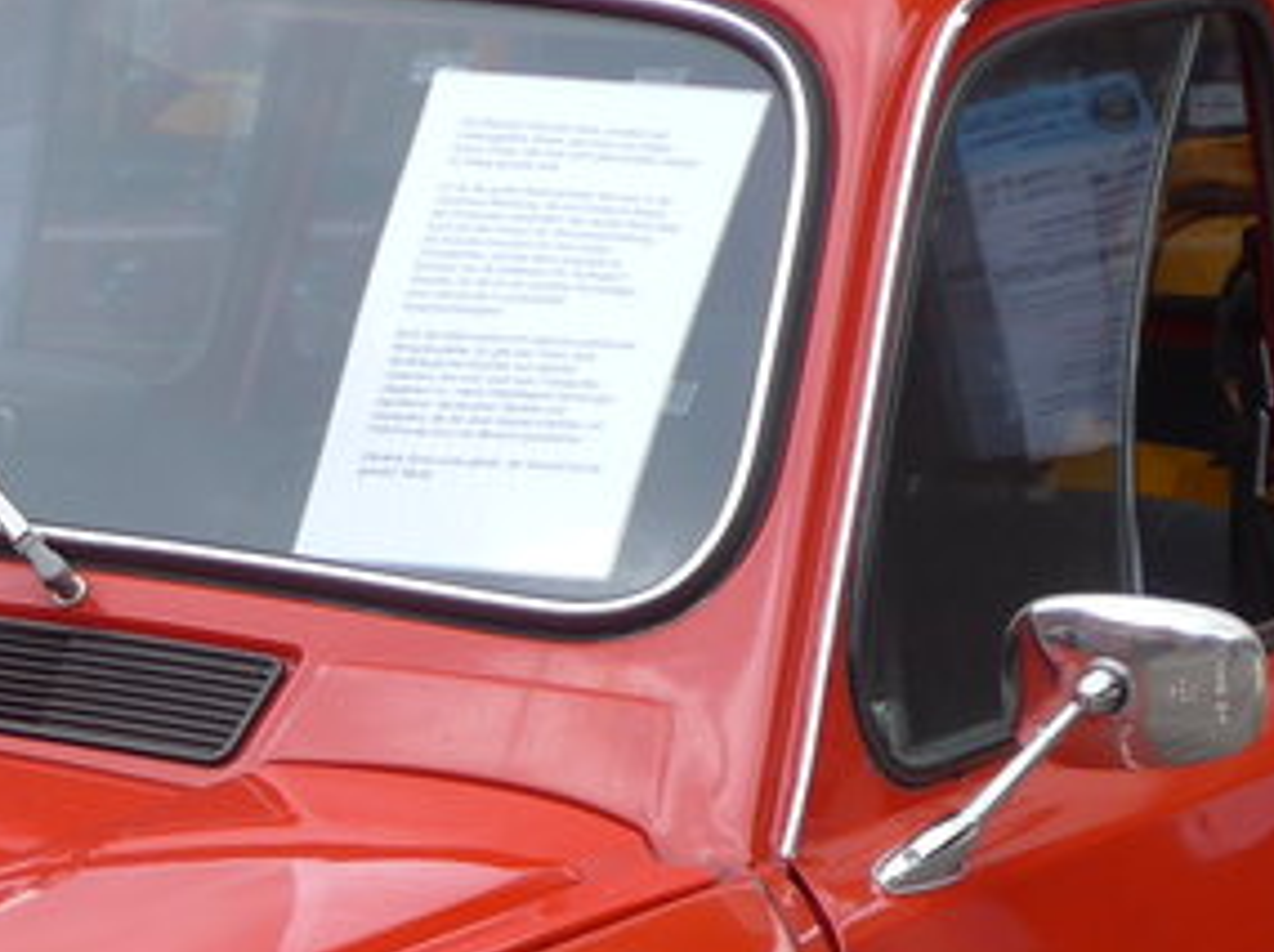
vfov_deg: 7.5
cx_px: -80
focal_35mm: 194
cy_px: 1287
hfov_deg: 10.1
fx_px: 7131
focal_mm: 9.5
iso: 80
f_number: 3
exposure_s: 1/400
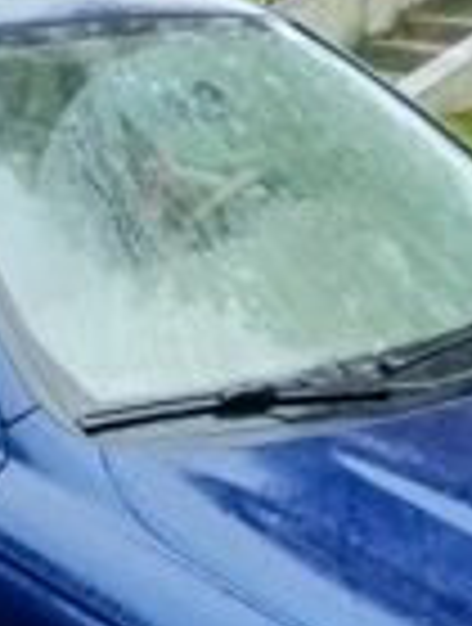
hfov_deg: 17.2
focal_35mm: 80
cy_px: 468
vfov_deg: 24.1
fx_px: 1448
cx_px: -175
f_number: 1.8
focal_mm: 4.04
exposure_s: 1/25
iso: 2069
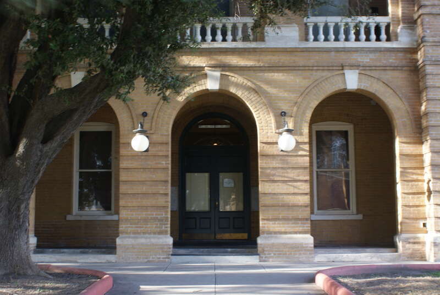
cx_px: 220
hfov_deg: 37.8
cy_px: 148
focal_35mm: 52
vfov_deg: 25.8
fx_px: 643
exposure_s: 1/4
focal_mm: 35
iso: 100
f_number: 18
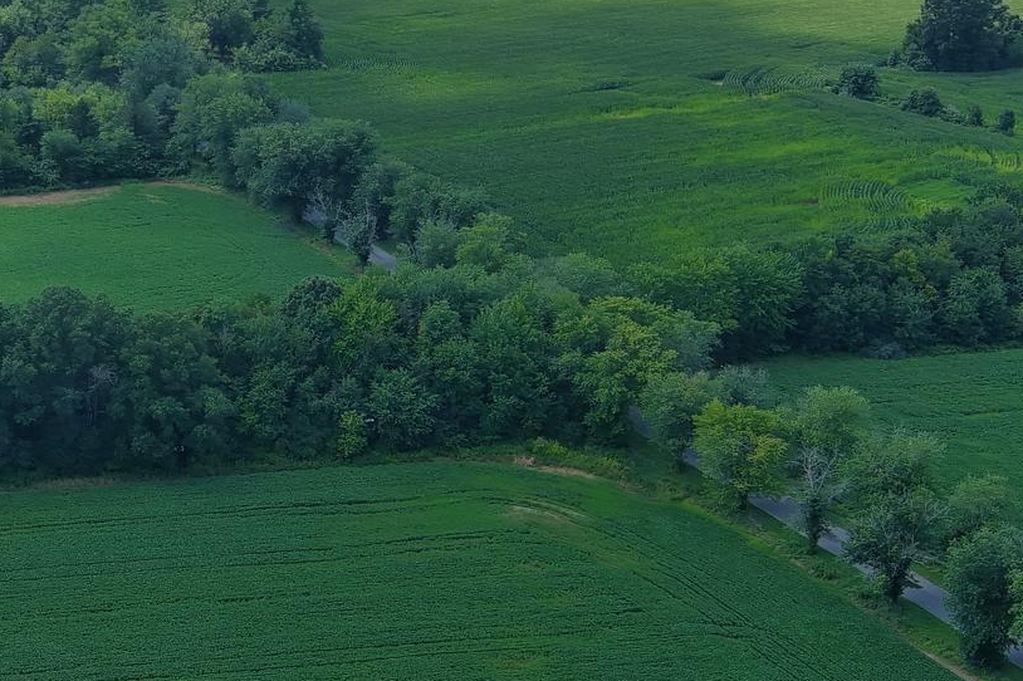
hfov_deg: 26.7
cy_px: 349
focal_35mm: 73
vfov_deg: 18.7
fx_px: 2073
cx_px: 94
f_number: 2.8
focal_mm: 10.57
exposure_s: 1/500
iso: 100
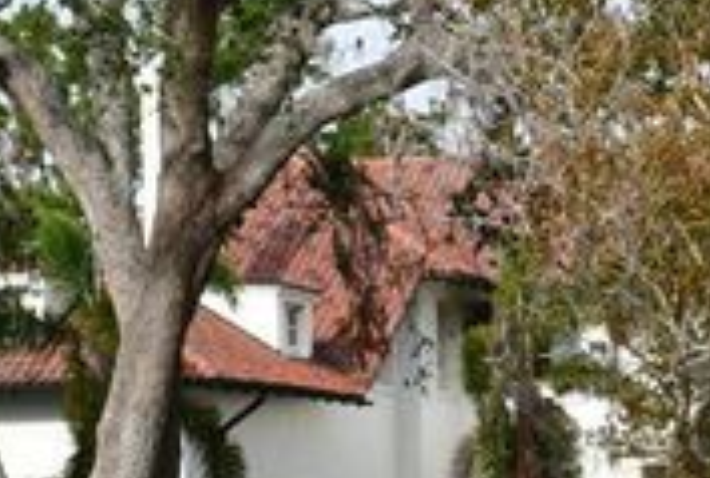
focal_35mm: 166
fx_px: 3282
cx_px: 694
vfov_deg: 8.2
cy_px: 699
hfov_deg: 12.2
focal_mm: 23
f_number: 8
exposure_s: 1/250
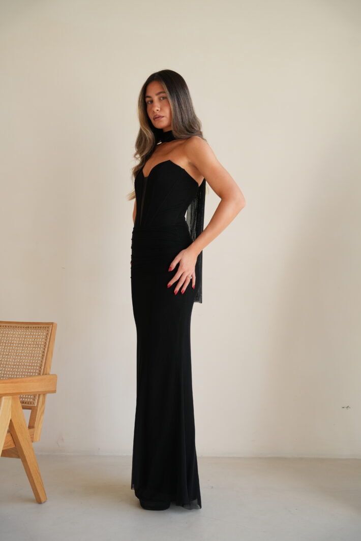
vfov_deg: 43.7
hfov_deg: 29.9
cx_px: 180
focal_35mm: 45
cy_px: 270
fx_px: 675
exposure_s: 1/125
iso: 640
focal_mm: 44.9
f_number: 4.5
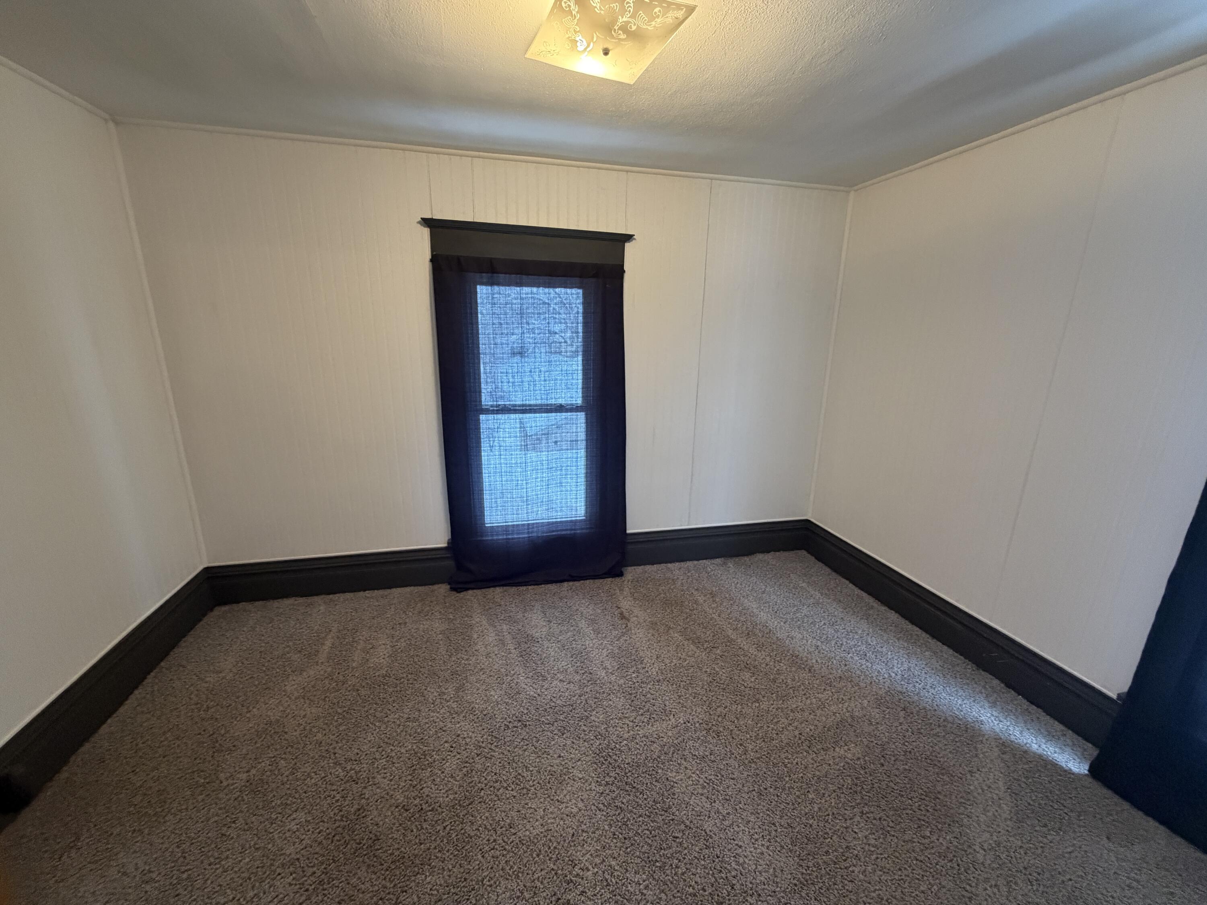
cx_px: 604
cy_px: 452
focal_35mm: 14
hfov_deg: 102.1
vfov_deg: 85.7
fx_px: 488
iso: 500
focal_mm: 2.22
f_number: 2.2
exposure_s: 1/60
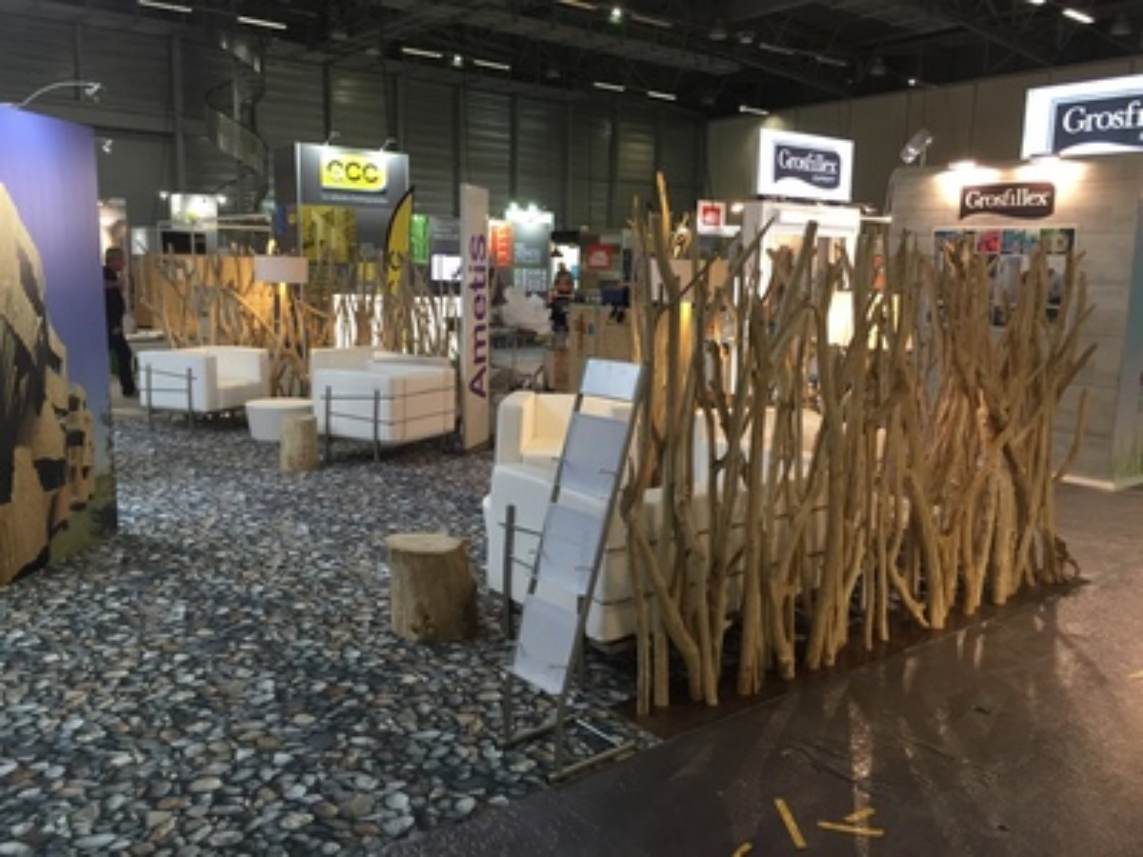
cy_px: 428
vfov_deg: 48.2
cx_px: 572
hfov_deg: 61.7
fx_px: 958
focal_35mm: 29
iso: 80
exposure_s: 1/30
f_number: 2.2
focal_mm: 4.15
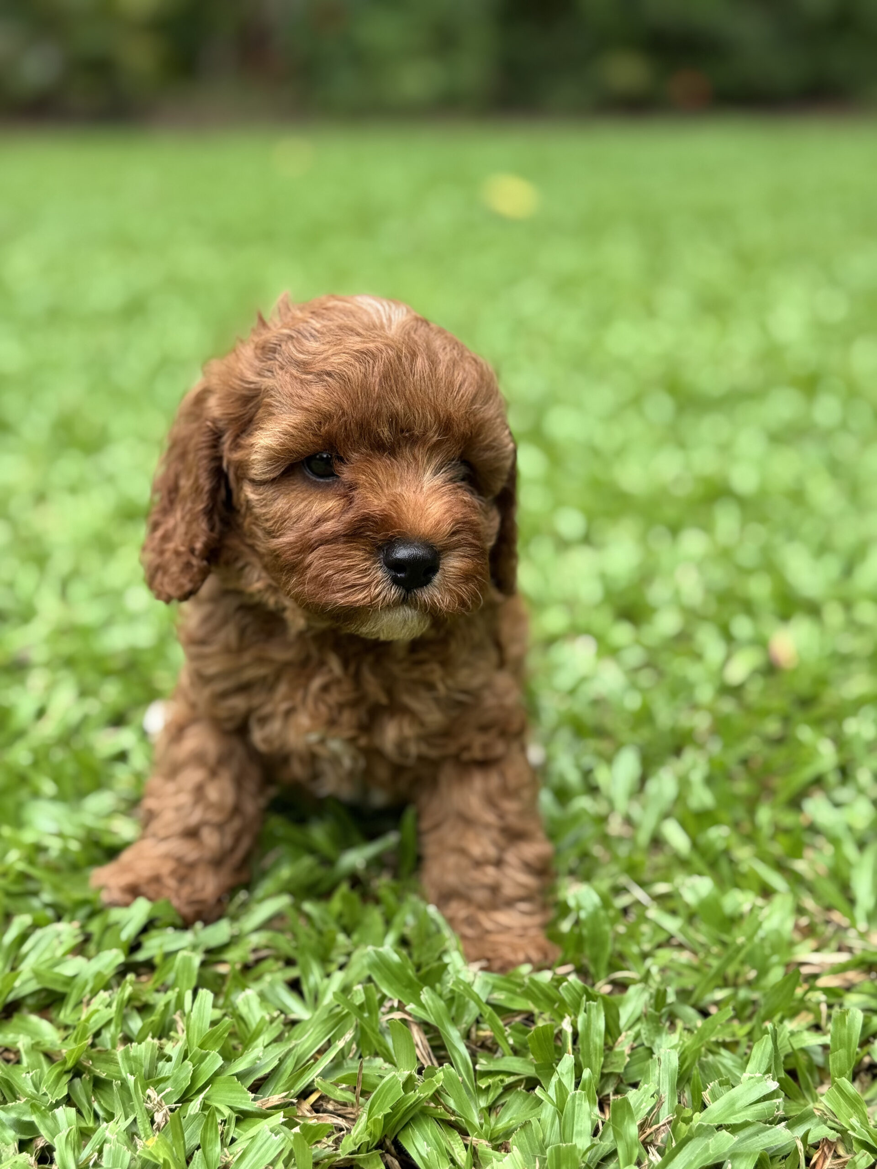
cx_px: 438
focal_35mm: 48
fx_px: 1621
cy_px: 584
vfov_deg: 39.7
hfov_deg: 30.3
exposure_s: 1/822
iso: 64
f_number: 1.78
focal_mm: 6.76
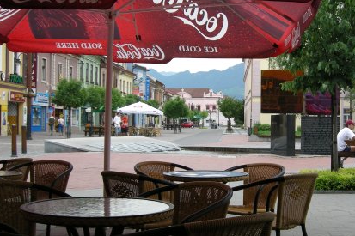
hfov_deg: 34.0
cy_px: 137
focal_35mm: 58
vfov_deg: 23.3
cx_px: 249
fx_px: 572
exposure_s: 1/125
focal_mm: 7.5
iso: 100
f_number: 4.3
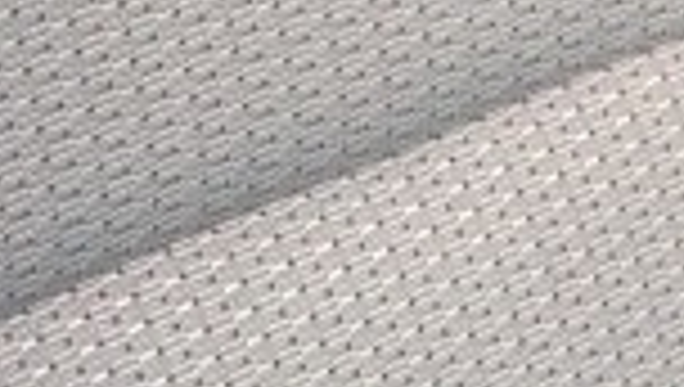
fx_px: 4395
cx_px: 1458
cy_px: -486
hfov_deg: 8.4
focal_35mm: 242
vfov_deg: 4.9
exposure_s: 1/120
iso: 80
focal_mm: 4.13
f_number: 2.4
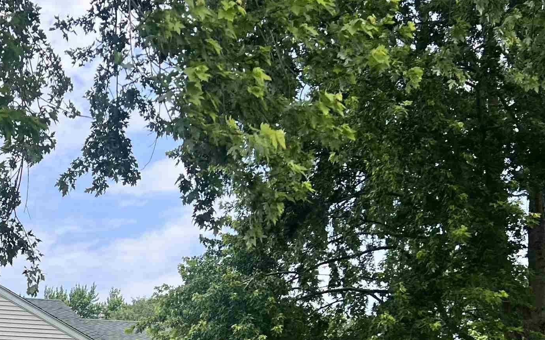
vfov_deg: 20.1
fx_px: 906
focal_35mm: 61
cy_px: 400
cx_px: 14
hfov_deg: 31.3
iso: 50
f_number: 1.5
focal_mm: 5.7
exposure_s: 1/1838
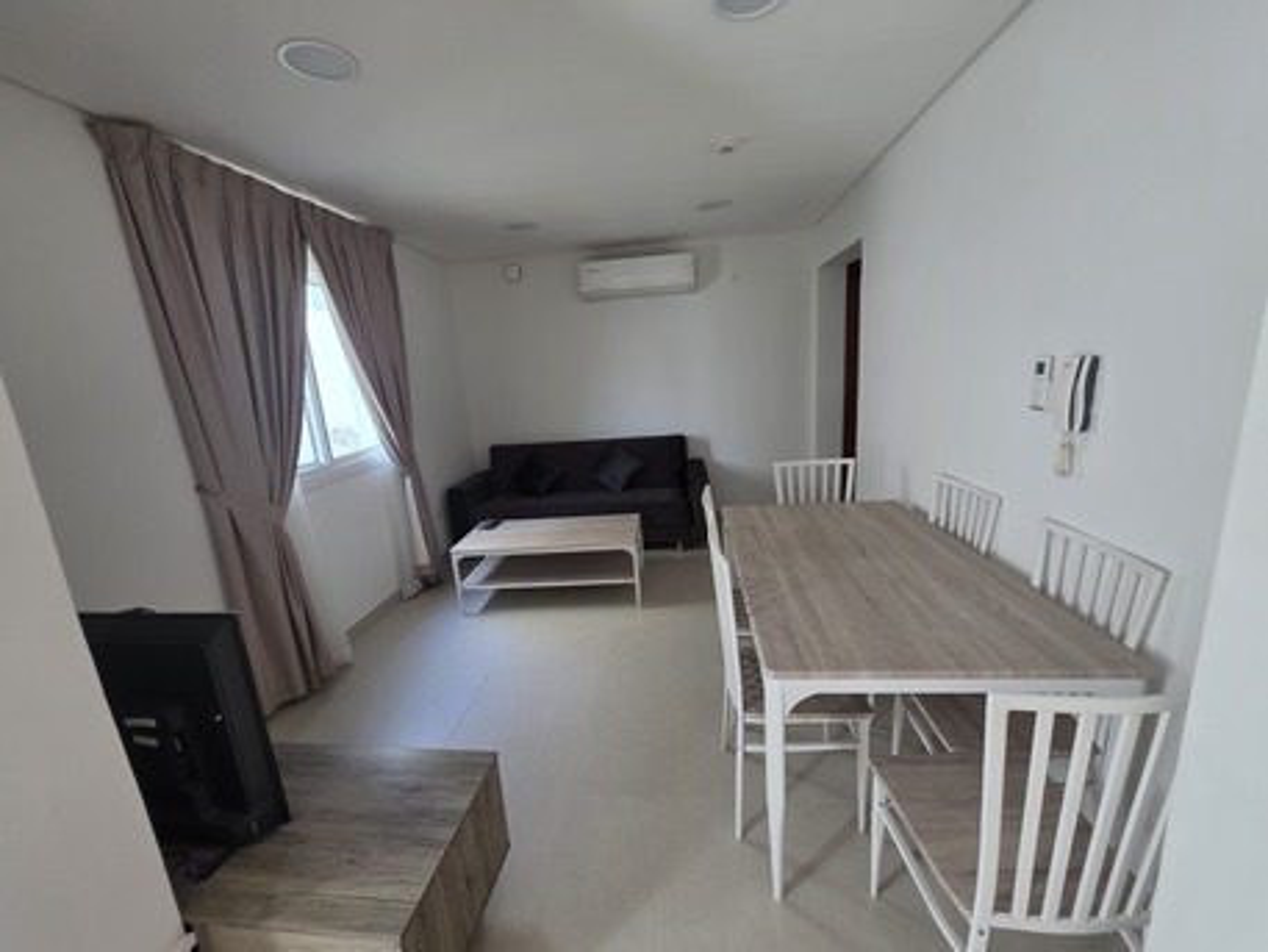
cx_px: 634
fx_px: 476
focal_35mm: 13
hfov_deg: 106.2
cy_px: 476
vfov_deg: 89.9
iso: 200
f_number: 1.9
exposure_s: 1/50
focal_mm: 2.2
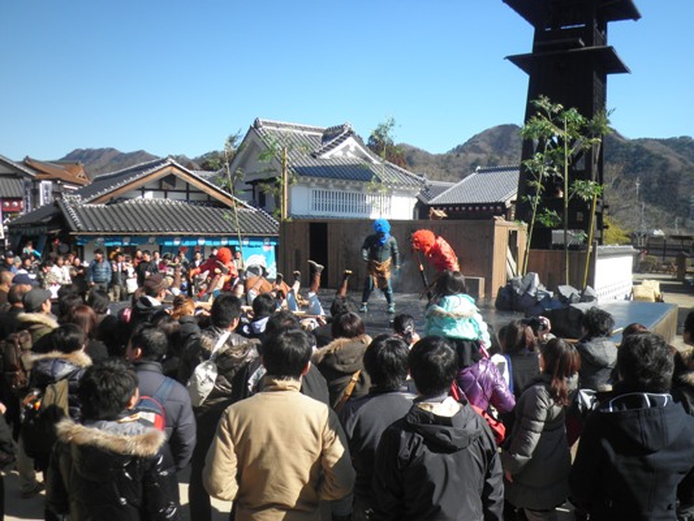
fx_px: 622
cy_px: 260
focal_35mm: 31
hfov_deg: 58.3
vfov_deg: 45.5
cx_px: 347
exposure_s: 1/80
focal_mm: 5.5
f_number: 8.2
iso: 64
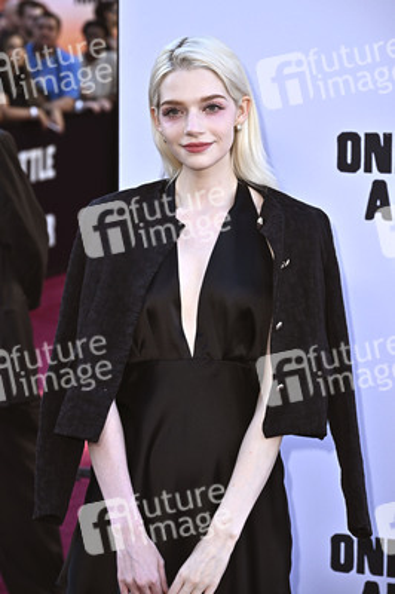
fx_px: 1682
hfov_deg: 13.4
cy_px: 297
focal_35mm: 102
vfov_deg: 20.0
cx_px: 198
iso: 500
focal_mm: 102
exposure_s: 1/320
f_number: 5.6
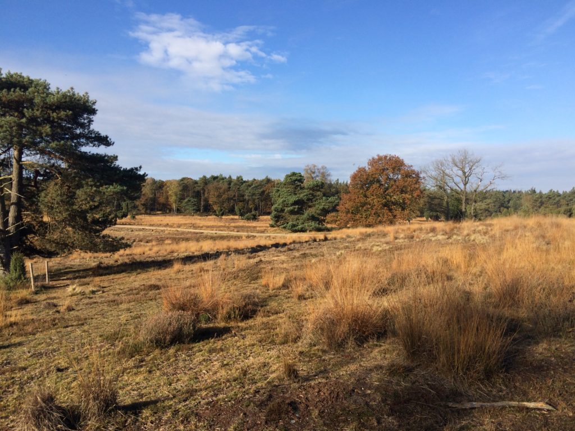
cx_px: 288
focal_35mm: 29
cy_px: 216
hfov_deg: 61.7
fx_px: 482
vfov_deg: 48.2
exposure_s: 1/1466
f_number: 2.2
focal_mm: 4.15
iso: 32
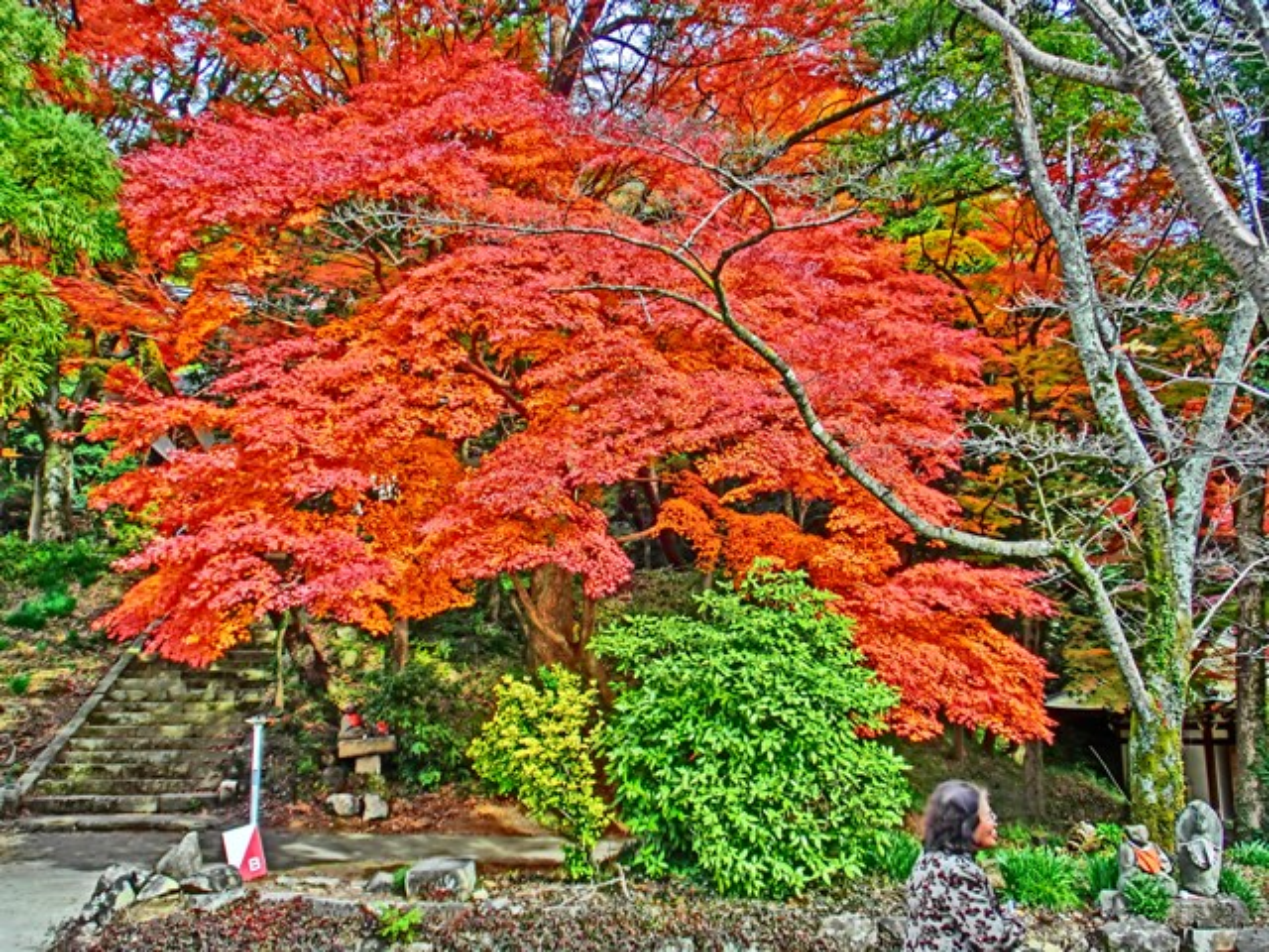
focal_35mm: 33
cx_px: 634
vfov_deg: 42.9
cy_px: 476
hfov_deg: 55.4
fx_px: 1210
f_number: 3.7
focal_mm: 5.86
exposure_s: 1/40
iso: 100
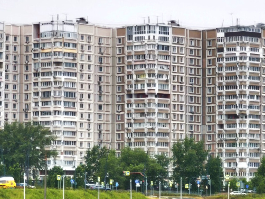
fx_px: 1982
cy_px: 107
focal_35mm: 259
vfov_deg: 5.7
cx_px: 291
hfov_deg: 7.6
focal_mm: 7.1
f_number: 1.9
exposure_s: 1/99.9
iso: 160
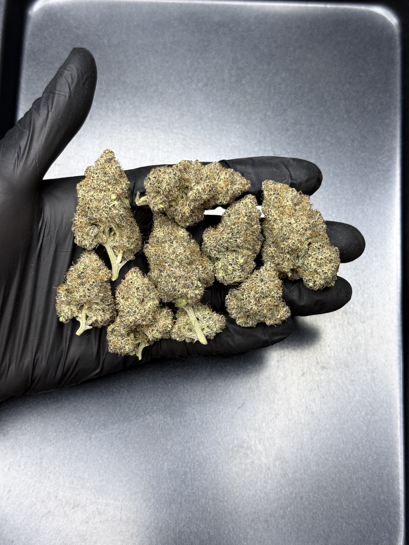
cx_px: 204
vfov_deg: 39.7
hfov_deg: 30.3
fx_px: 756
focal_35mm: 48
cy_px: 272
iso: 160
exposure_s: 1/50
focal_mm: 6.76
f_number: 1.78
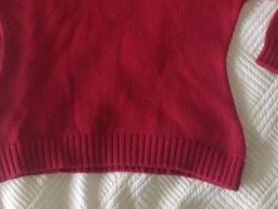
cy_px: -11
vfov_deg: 18.8
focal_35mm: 76
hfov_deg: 25.6
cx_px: 108
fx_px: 611
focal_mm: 4.28
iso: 64
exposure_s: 1/15
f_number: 2.4
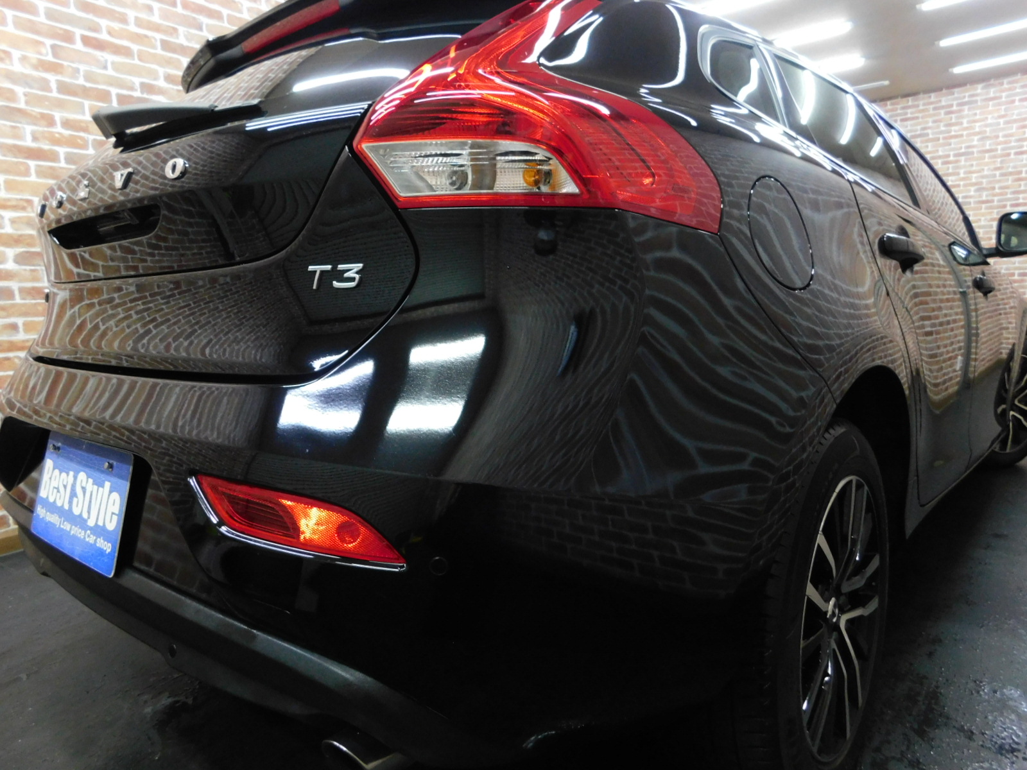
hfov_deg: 73.9
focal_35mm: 23
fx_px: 682
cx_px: 514
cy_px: 385
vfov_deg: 58.9
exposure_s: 1/30
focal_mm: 4
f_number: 3
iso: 400
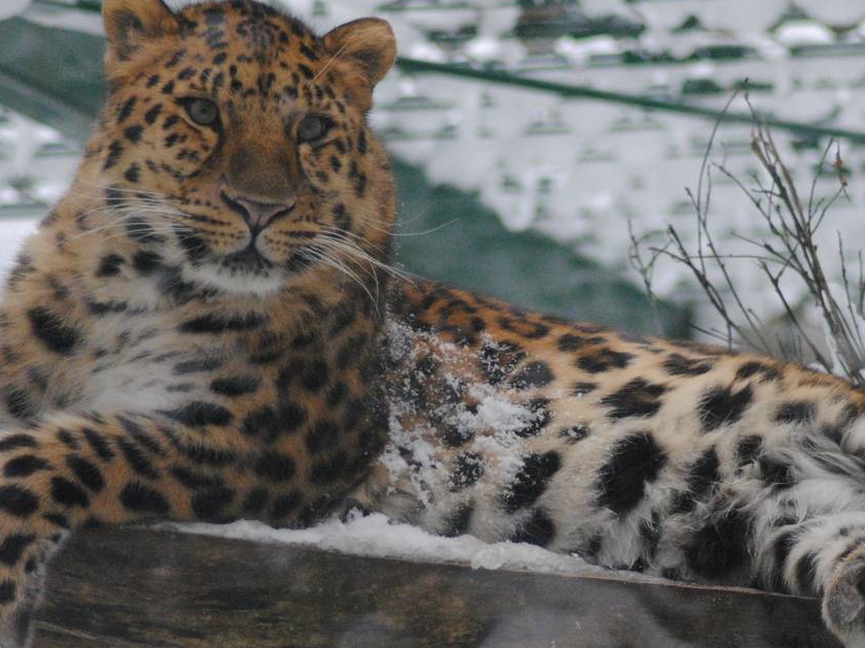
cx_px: 559
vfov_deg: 3.9
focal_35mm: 386
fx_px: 9643
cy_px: 394
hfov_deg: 5.1
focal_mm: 140
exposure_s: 1/500
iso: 1000
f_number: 4.2
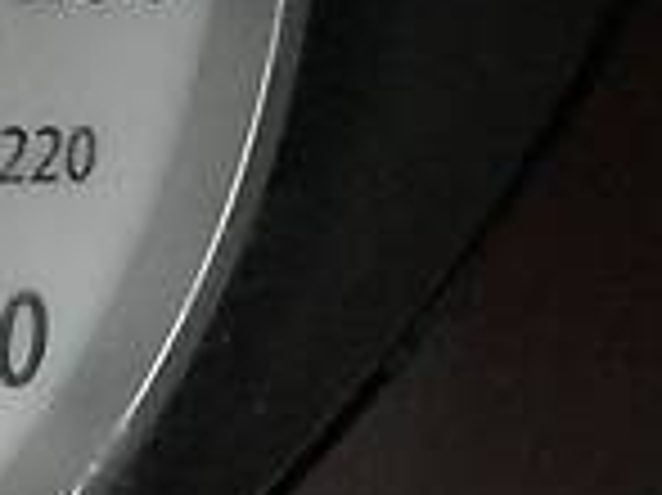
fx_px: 3019
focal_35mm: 158
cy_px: -72
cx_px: -955
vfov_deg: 9.3
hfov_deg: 10.6
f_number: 2.2
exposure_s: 1/33
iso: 250
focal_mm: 4.2
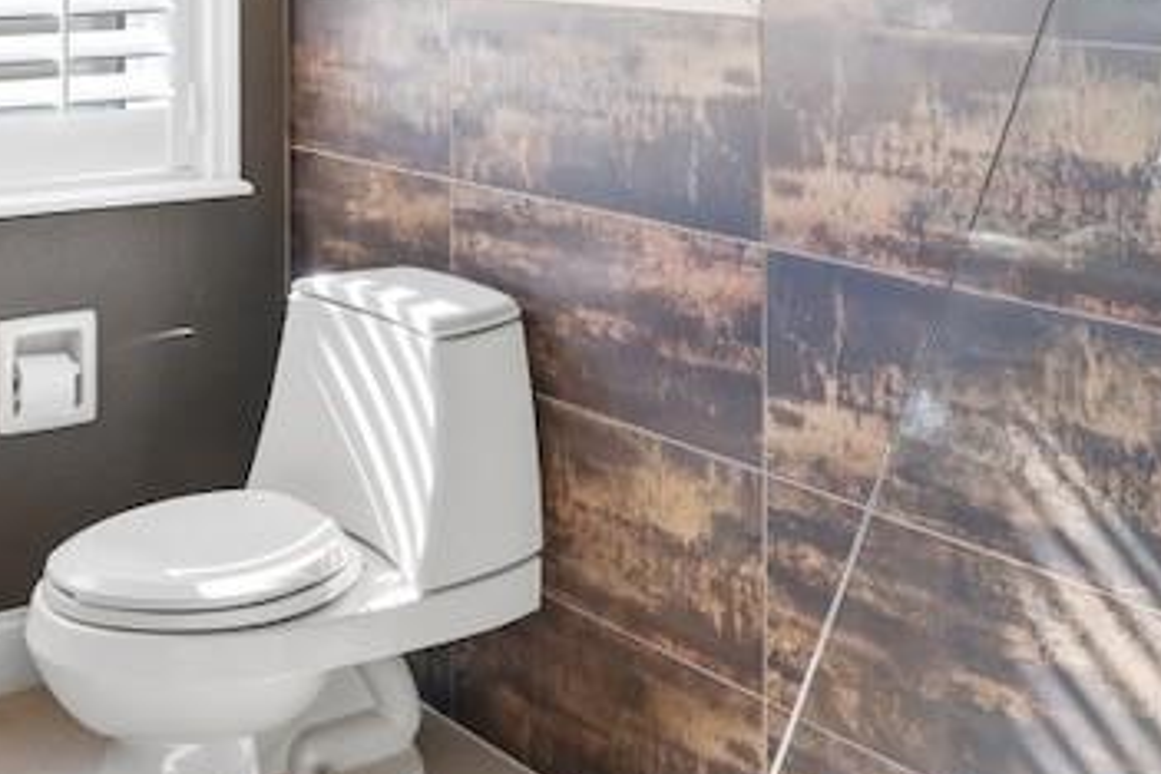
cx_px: 26
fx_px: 1645
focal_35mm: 51
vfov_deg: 24.2
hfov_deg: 35.5
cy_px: -146
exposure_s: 1/50
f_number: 8
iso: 400
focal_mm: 14
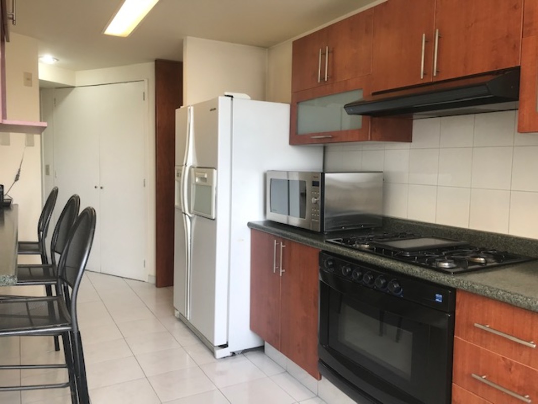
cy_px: 202
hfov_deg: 63.4
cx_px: 269
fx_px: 435
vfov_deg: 49.8
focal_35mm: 28
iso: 32
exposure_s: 1/60
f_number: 1.8
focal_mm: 3.99
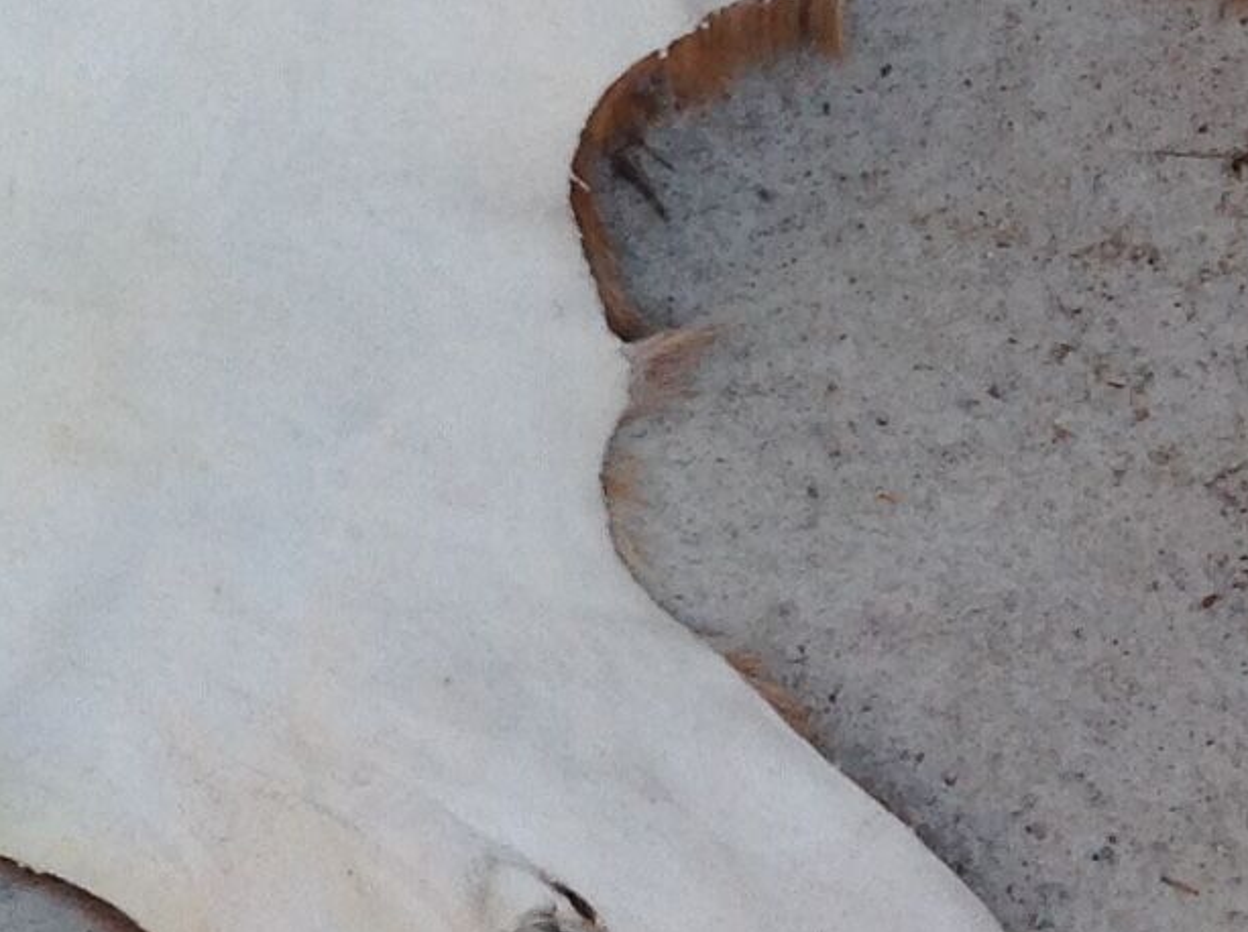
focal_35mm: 148
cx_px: -558
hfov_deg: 12.7
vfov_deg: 9.8
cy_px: -344
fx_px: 5328
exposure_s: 1/126
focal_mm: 4.28
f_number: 2.4
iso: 50
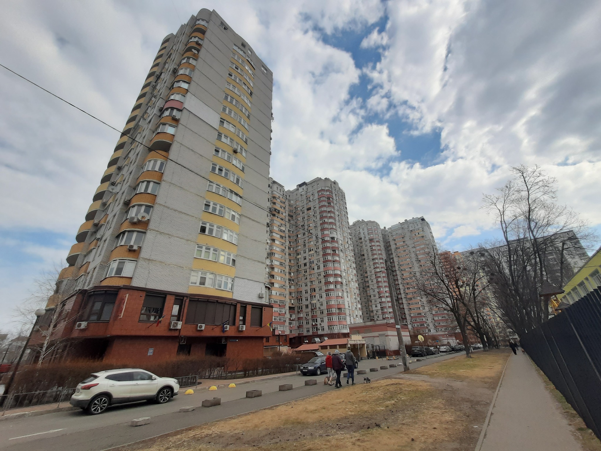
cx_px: 300
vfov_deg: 89.9
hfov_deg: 106.2
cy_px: 226
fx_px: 226
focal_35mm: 13
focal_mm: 1.42
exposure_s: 1/1379
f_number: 2.2
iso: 40
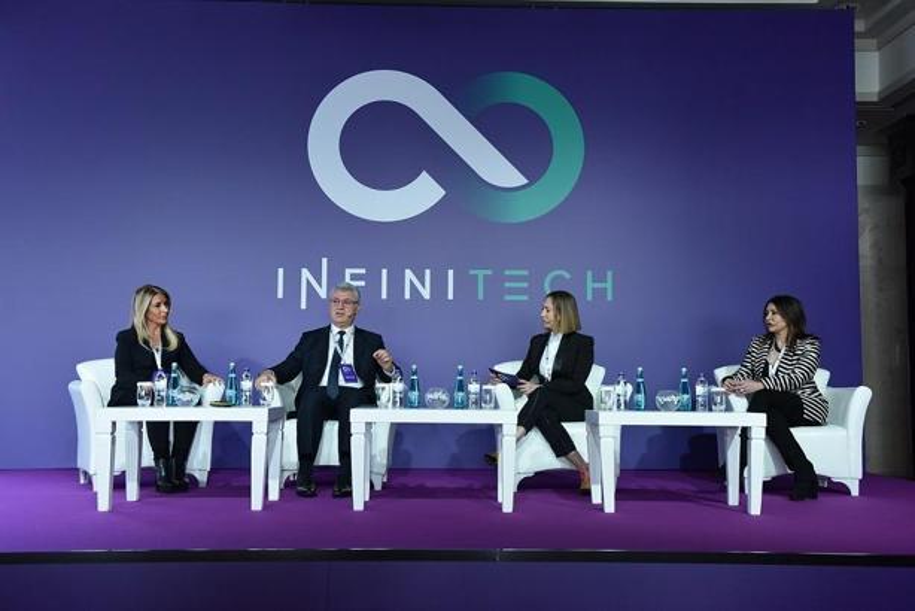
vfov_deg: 33.4
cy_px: 306
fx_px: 1017
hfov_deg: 48.4
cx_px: 458
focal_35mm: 40
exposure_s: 1/250
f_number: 4
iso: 2500
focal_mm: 40
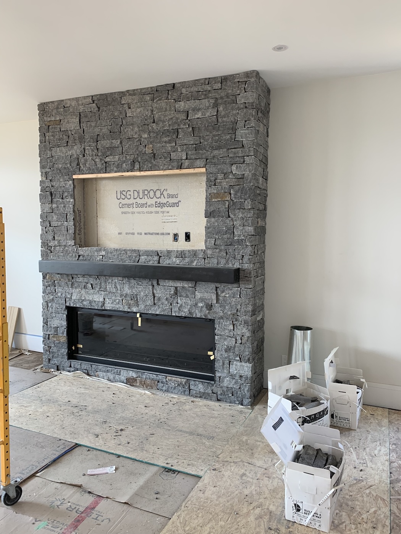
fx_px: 402
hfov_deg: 53.1
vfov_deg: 67.3
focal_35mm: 26
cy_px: 267
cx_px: 200
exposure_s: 1/106
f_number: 1.8
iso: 100
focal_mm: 4.25
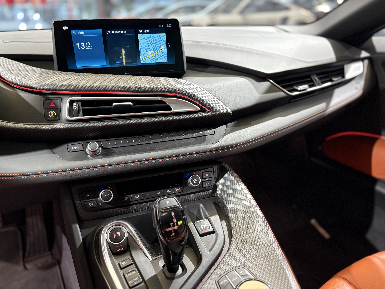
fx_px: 289
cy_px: 144
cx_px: 192
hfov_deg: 67.3
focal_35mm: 26
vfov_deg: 53.1
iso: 200
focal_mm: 5.96
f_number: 1.6
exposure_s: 1/57
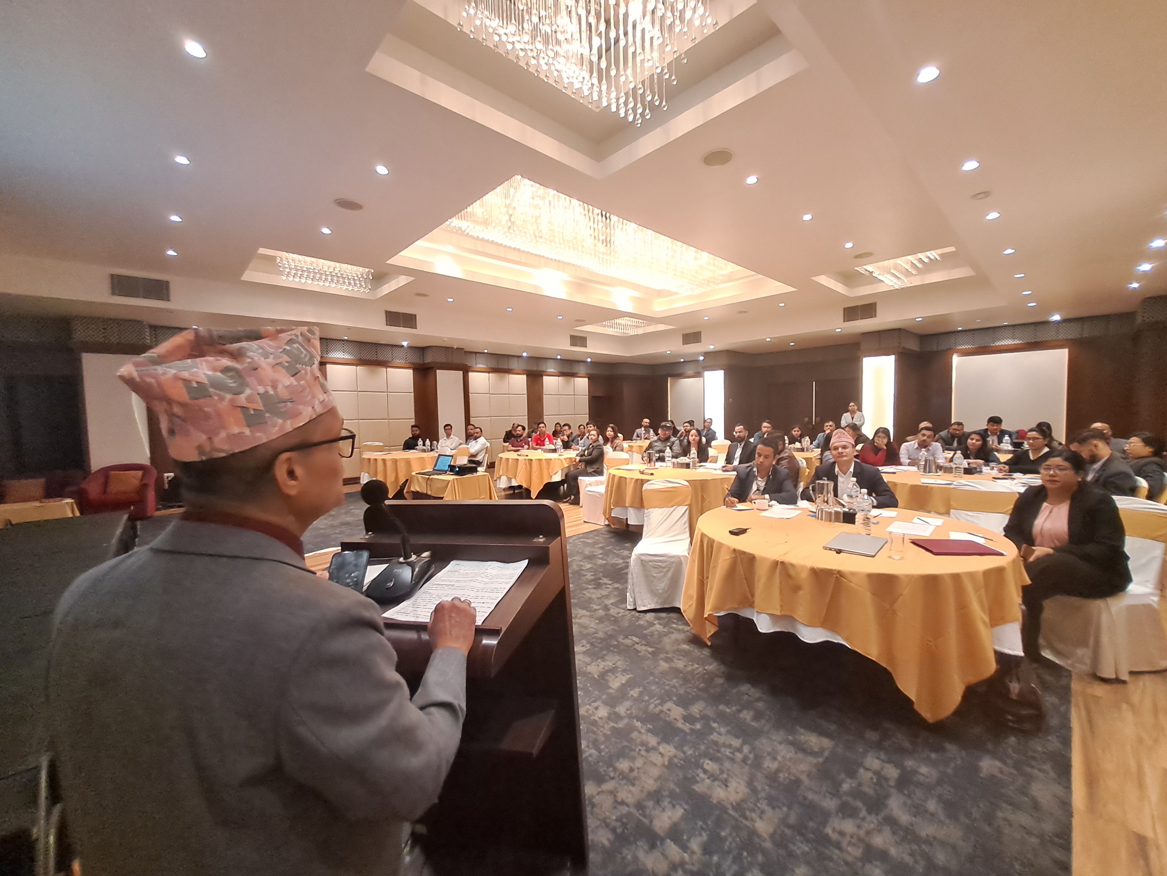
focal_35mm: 13
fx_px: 438
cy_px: 438
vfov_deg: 89.9
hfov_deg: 106.2
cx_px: 584
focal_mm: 1.13
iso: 250
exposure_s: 1/33
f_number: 2.2
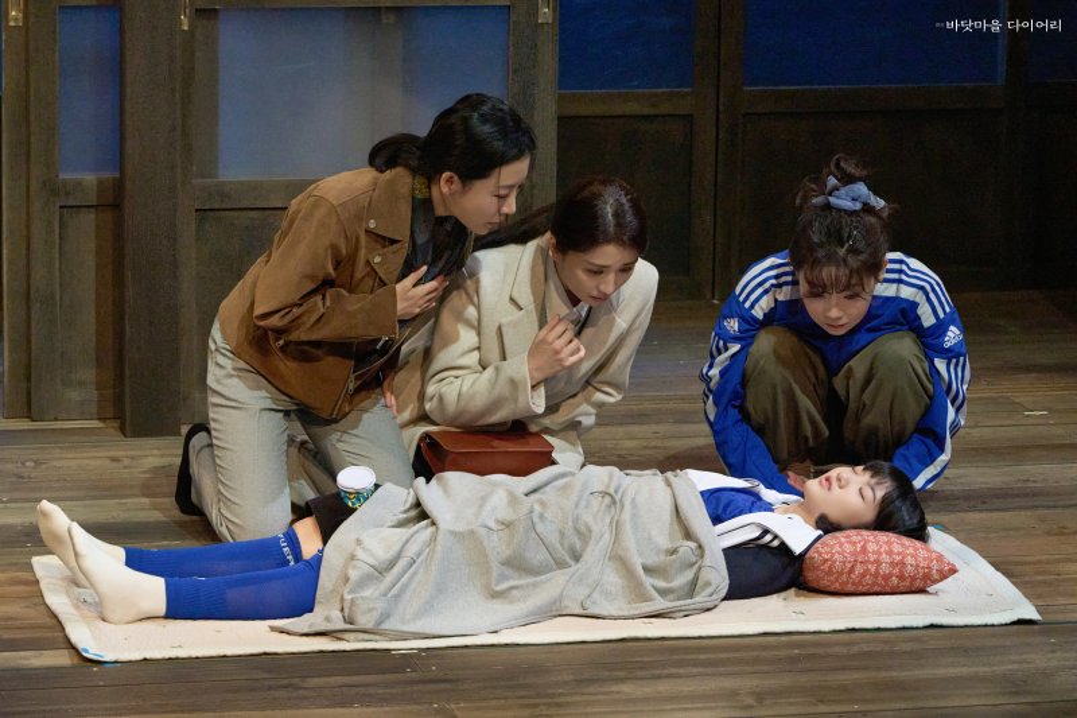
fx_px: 2094
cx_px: 538
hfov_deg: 28.8
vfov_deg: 19.4
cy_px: 359
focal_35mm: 70
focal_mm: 70
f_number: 8
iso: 12800
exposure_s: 1/250
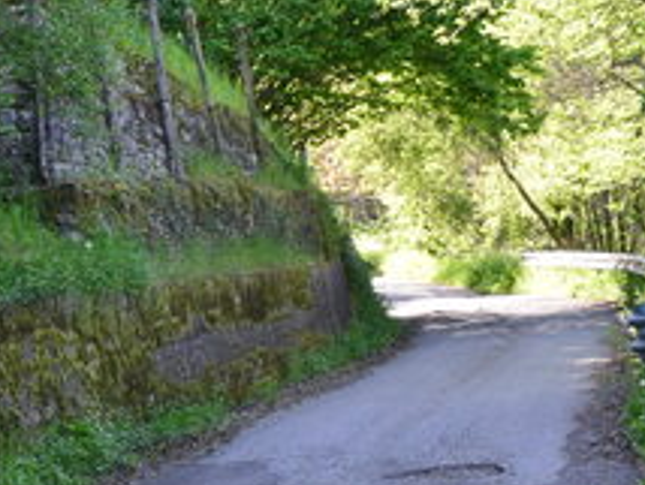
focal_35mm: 111
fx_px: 2071
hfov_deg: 16.5
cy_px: 268
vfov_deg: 13.4
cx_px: -256
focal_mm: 22
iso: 400
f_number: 9
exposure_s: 1/80
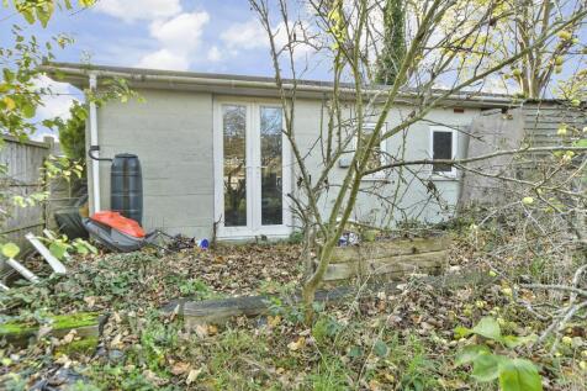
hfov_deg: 86.9
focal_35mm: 19
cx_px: 294
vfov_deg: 64.5
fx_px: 310
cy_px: 196
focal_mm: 13
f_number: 6.3
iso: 500
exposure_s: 1/160
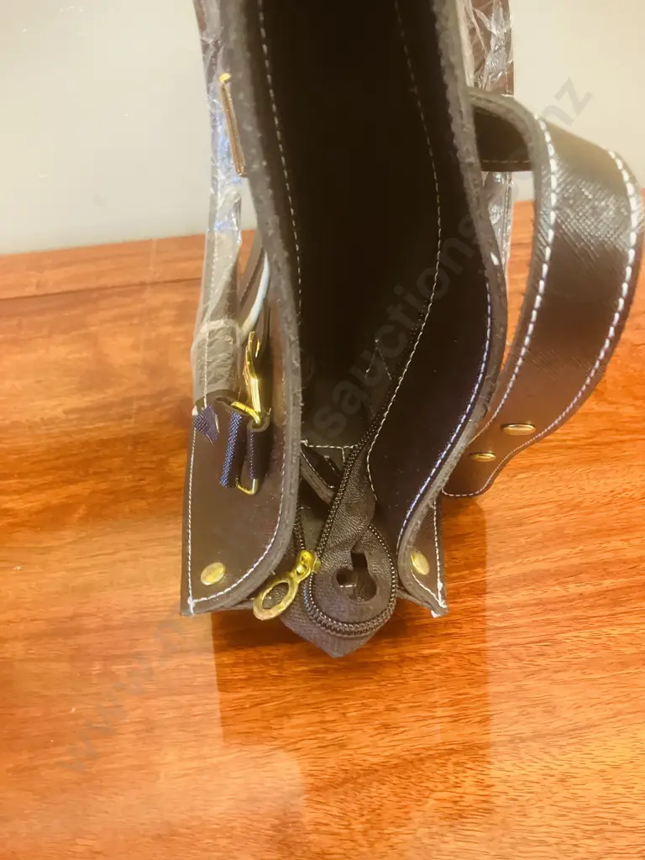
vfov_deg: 63.4
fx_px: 696
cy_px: 430
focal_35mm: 28
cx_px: 322
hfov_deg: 49.7
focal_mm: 3.99
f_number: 1.8
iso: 320
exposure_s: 1/25
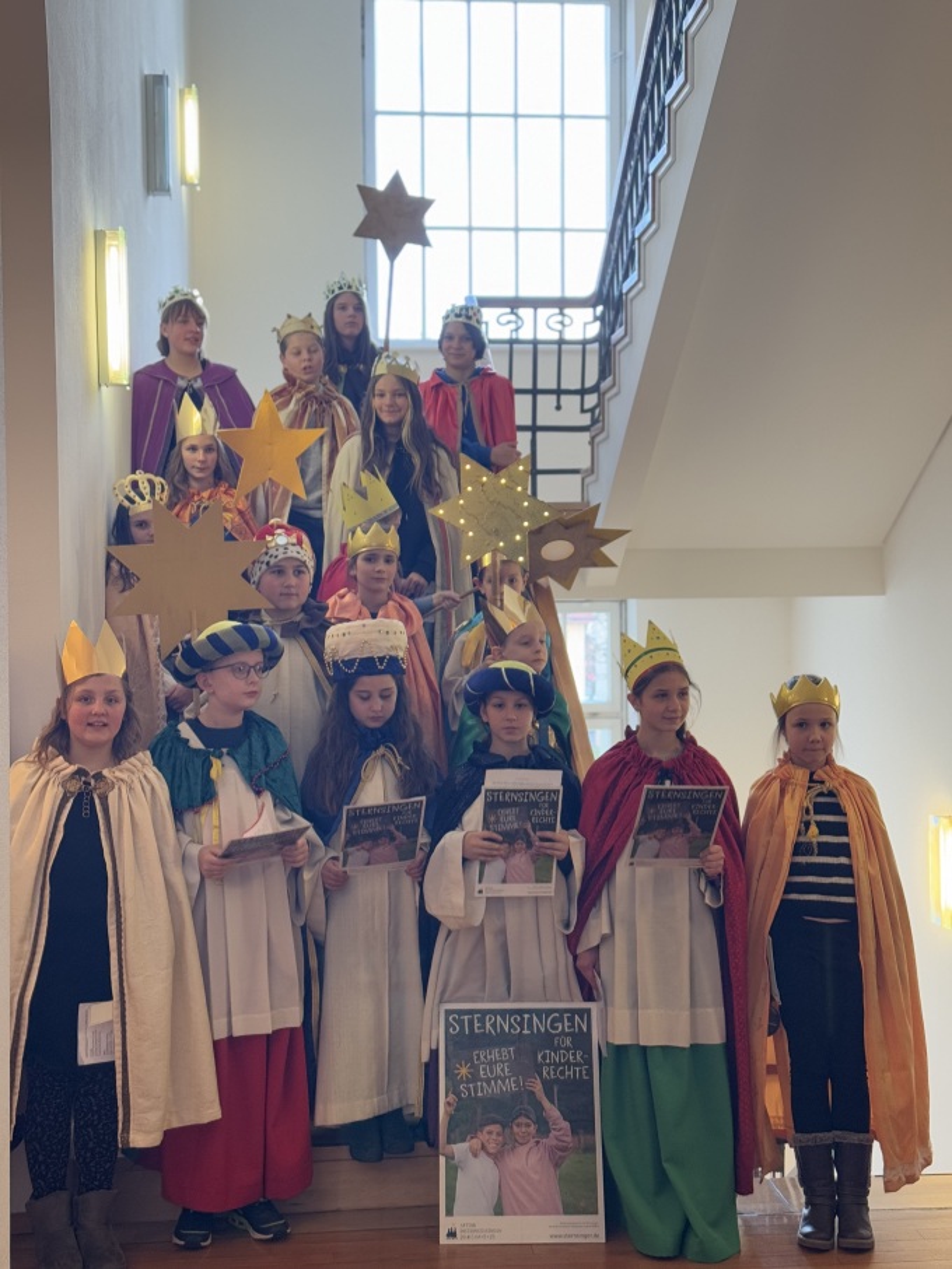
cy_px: 634
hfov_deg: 30.3
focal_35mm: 48
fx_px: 1761
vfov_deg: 39.7
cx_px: 476
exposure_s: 1/50
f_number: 1.78
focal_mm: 6.76
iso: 250
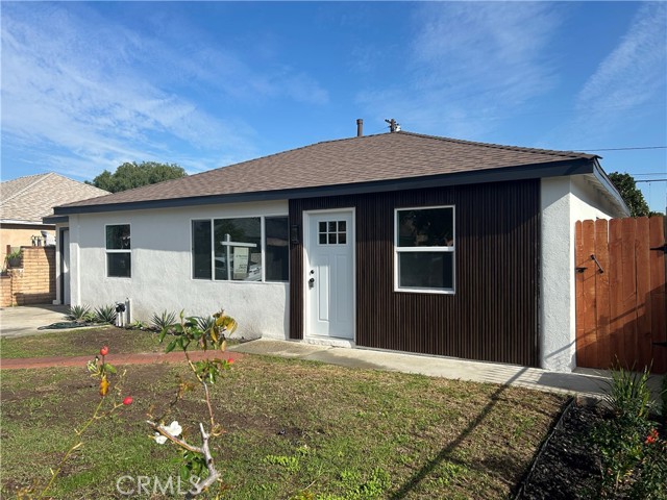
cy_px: 250
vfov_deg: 53.1
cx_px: 334
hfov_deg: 67.3
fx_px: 501
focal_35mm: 26
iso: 50
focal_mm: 5.7
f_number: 1.5
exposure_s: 1/4115
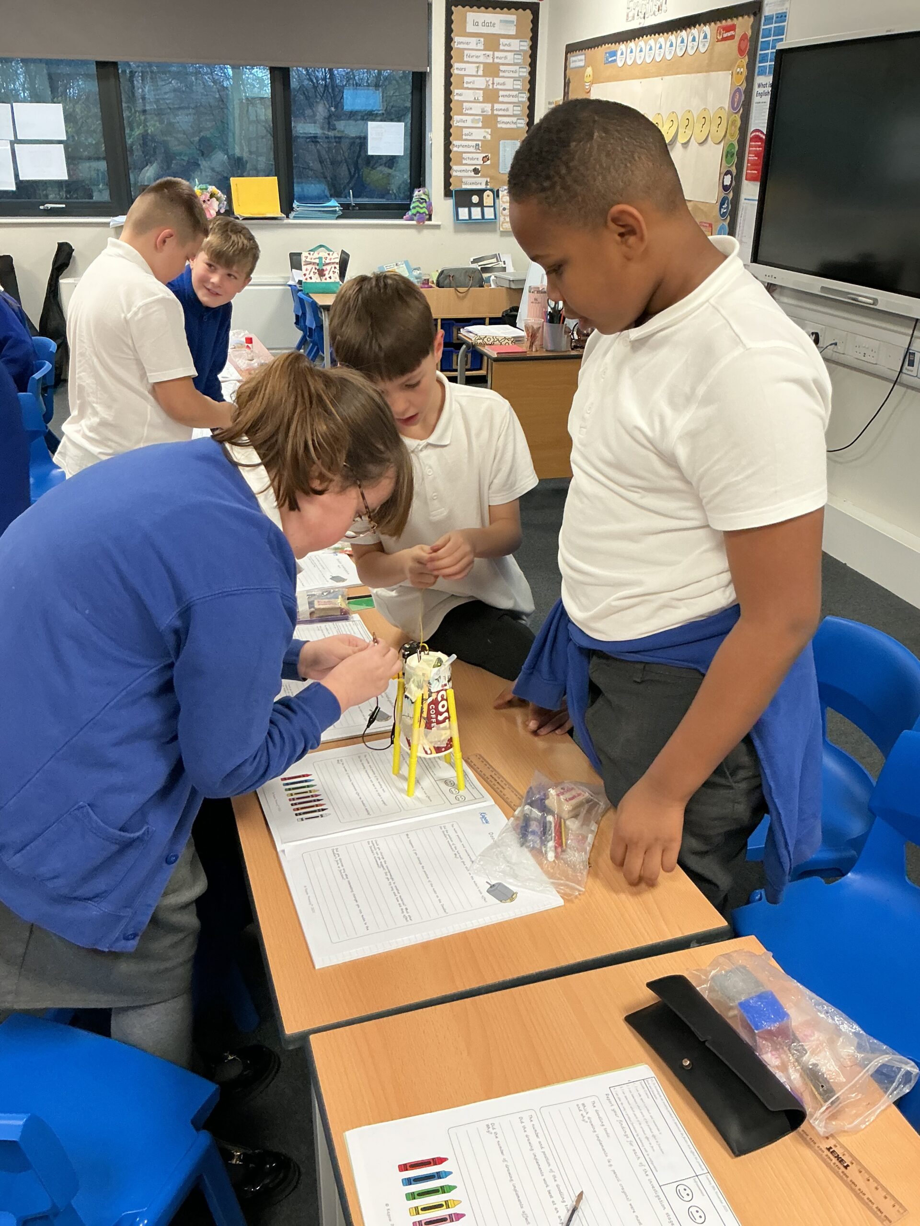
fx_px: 1028
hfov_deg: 48.2
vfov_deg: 61.7
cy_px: 613
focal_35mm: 29
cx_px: 460
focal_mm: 3
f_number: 1.8
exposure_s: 1/60
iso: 125
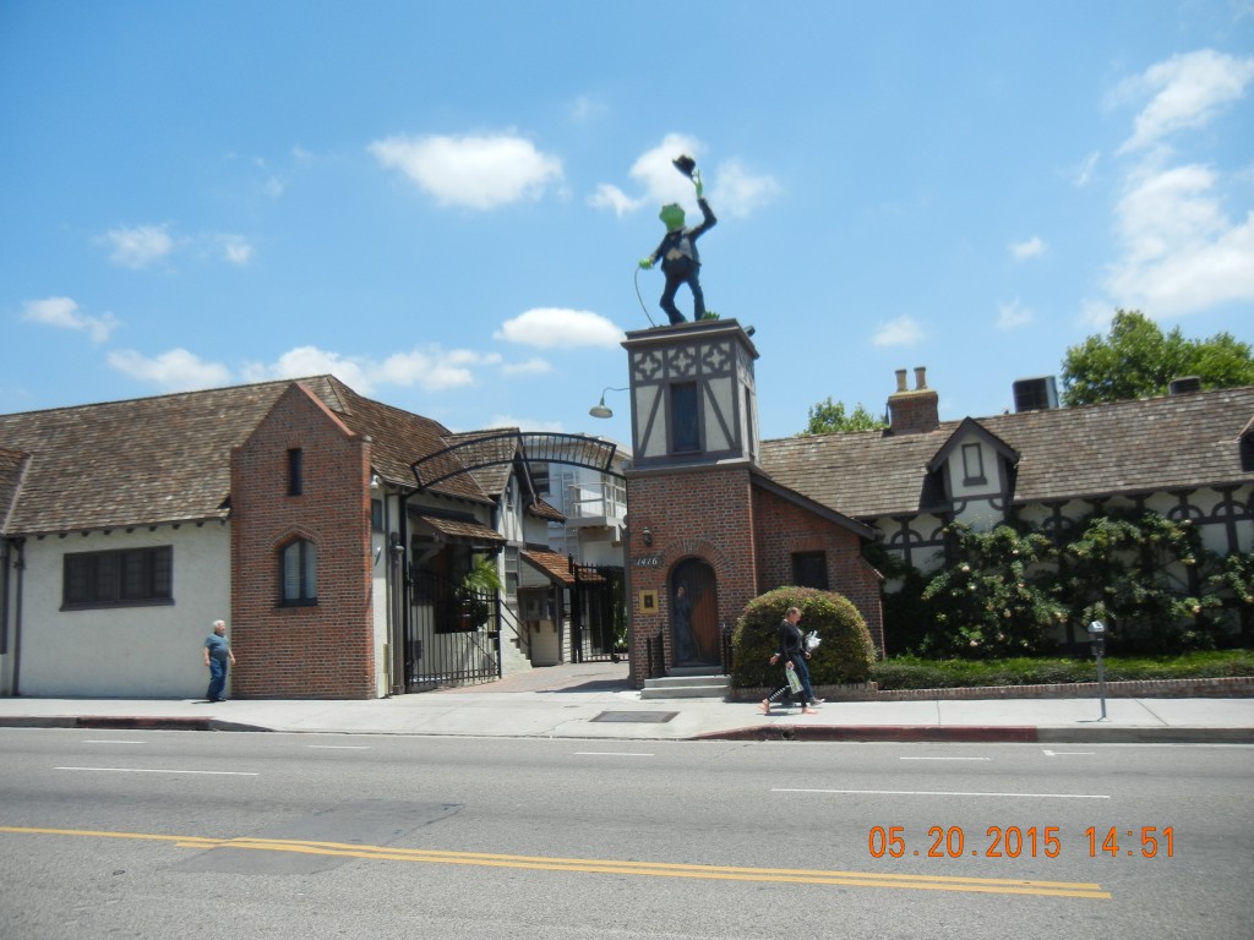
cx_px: 627
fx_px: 1087
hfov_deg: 60.0
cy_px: 470
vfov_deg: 46.8
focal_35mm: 30
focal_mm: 5.4
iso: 160
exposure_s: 1/374
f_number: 7
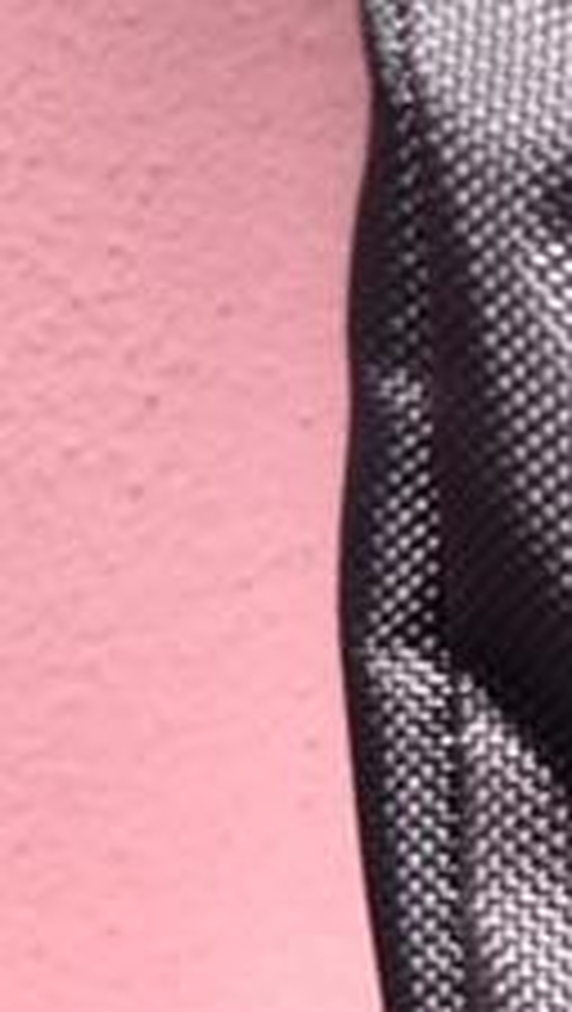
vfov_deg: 9.0
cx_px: 2162
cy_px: 2181
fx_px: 5997
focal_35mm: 223
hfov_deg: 5.0
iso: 100
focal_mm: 20
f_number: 3.5
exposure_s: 1/1600
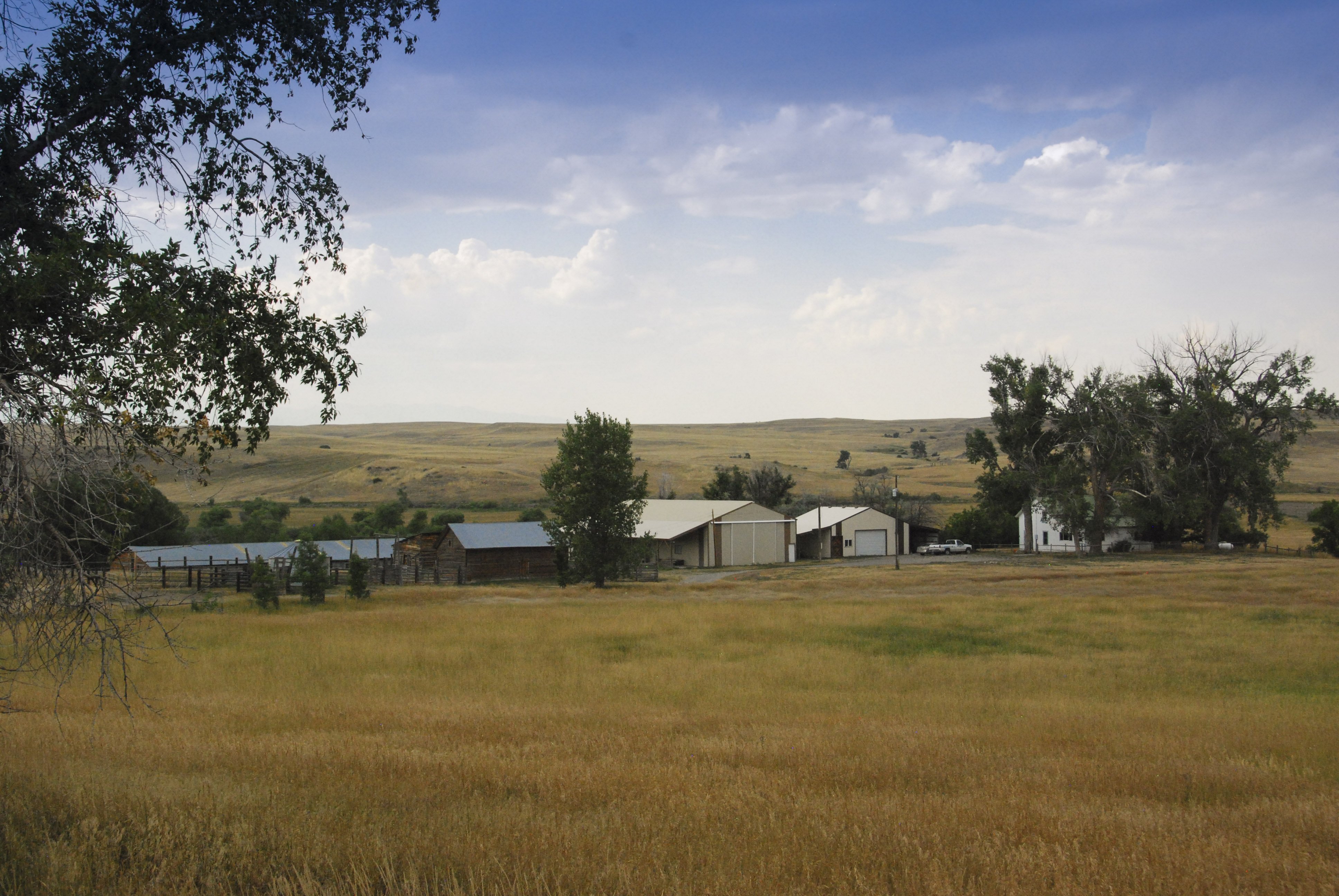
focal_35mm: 48
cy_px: 448
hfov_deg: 41.1
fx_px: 1787
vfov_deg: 28.2
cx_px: 670
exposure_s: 1/320
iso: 1600
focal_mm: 32
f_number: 9
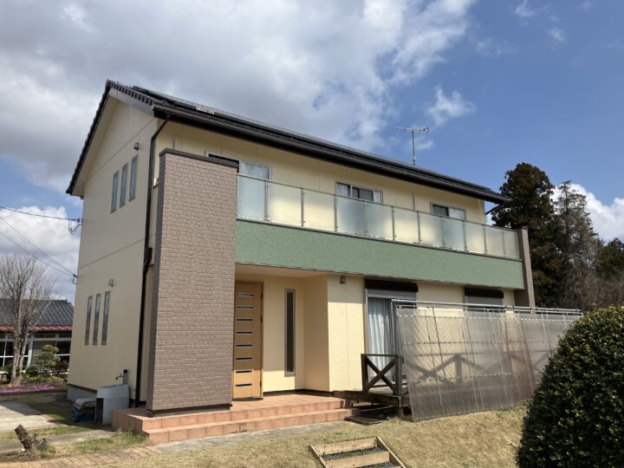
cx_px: 312
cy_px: 234
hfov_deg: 63.4
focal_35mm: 28
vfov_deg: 49.7
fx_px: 505
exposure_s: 1/3247
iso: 32
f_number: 1.8
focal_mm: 3.99
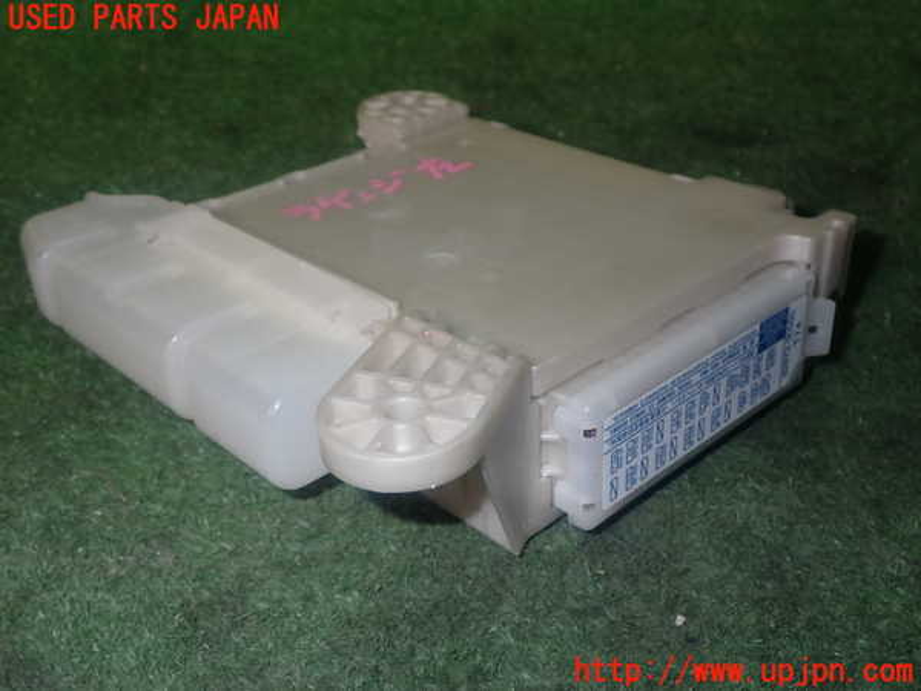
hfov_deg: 45.8
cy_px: 346
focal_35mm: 41
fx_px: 1091
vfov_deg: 35.1
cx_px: 460
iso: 200
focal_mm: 7.31
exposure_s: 1/40
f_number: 8
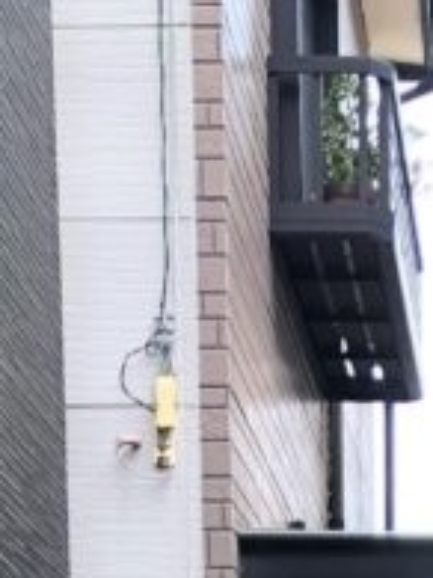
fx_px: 2454
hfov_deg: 10.0
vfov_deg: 10.9
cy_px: 1488
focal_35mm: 147
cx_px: 472
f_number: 1.8
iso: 20
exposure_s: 1/133
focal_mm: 4
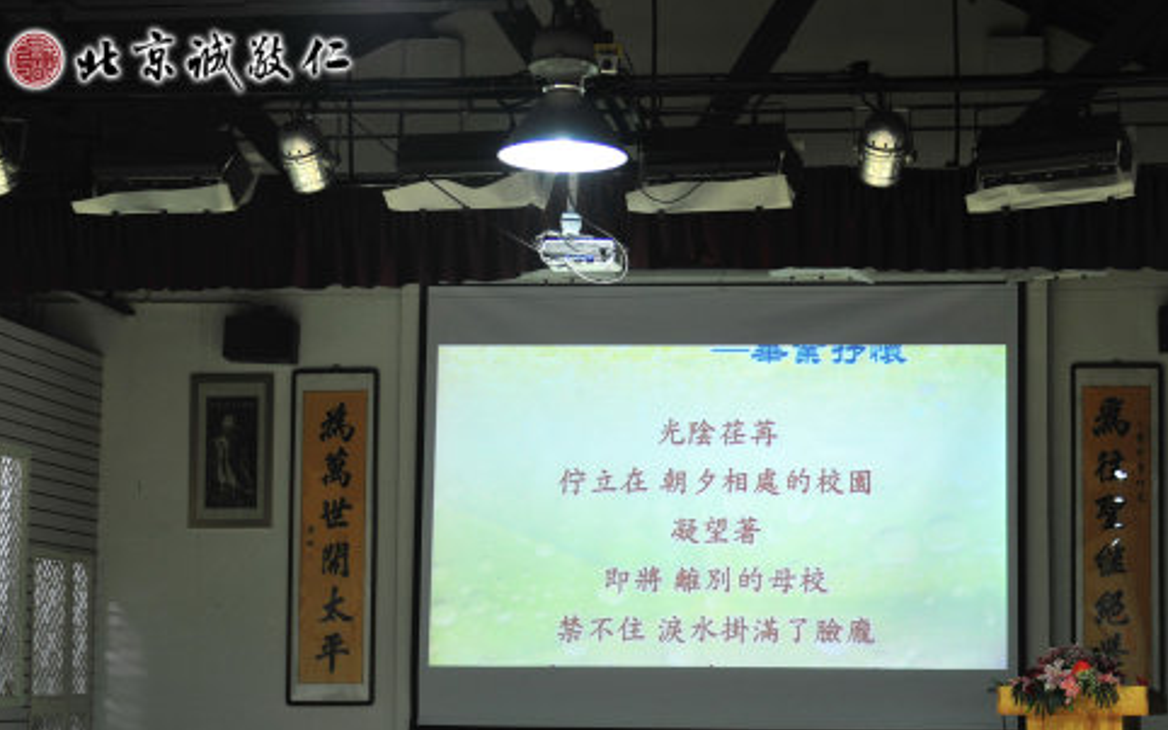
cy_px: 512
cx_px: 751
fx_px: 2228
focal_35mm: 70
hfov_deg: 29.2
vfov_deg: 18.5
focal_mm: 32
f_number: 2.8
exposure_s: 1/25
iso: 250
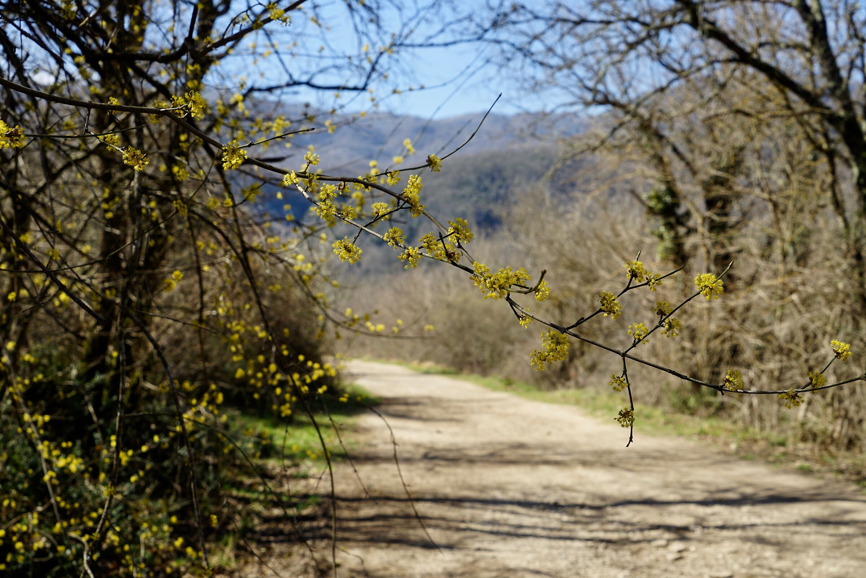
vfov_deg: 28.1
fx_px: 1155
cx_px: 433
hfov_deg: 41.1
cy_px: 289
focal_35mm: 48
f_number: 10
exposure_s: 1/100
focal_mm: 48
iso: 100
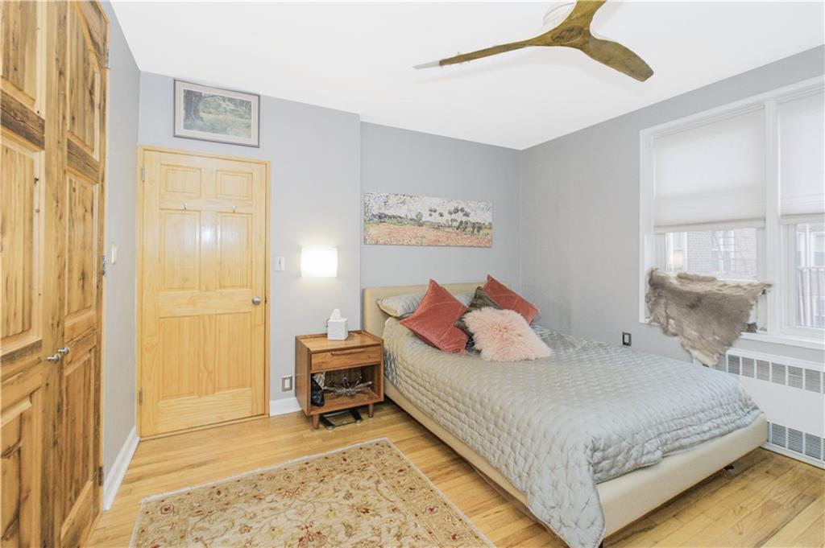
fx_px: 343
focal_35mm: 15
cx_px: 412
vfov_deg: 77.2
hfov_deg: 100.4
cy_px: 274
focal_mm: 10
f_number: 7.1
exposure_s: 1/60
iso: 1000
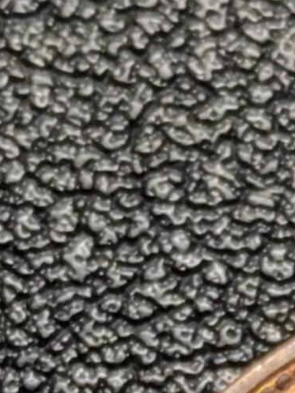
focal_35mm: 315
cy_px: 685
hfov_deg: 4.7
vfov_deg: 6.2
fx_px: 3578
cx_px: 491
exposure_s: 1/100
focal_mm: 5.75
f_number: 2
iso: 64
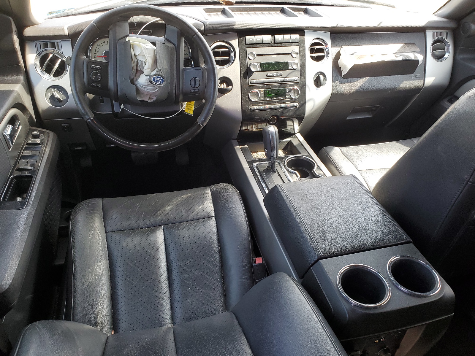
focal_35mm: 26
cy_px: 178
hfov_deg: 67.3
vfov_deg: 53.1
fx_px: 357
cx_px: 238
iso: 55
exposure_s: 1/60.2
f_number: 1.5
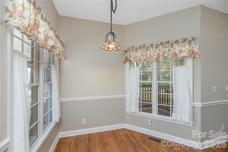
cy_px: 76
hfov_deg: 104.2
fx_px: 89
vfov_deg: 81.2
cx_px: 114
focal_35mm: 14
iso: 320
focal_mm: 14
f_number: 7.1
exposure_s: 1/30
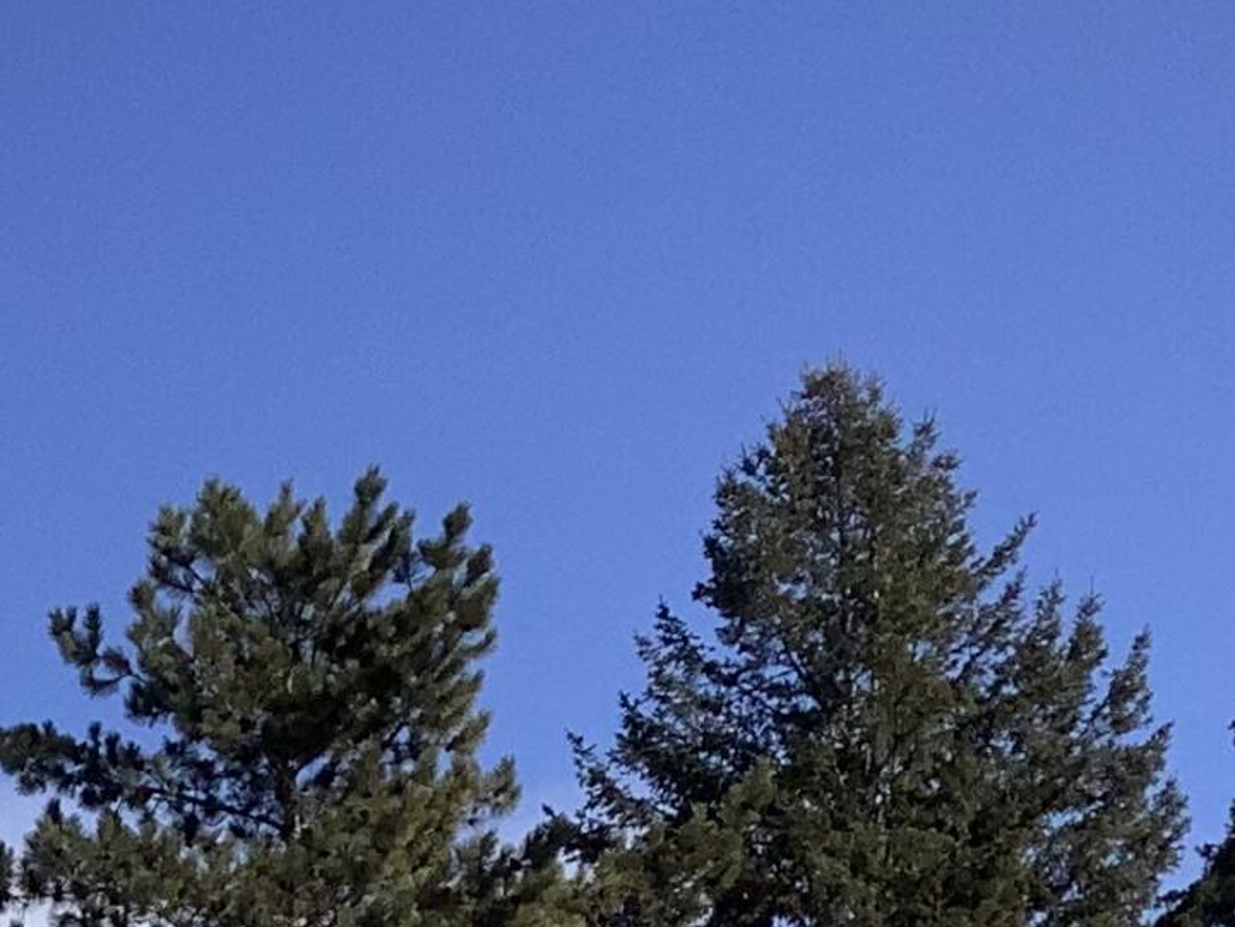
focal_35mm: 129
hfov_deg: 14.1
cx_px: -719
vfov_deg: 10.6
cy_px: 1821
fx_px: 4603
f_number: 2.4
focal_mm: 3.3
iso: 25
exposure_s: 1/3135
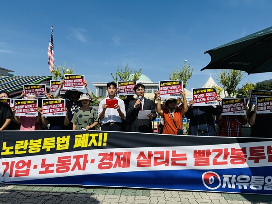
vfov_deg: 56.8
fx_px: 189
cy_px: 102
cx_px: 136
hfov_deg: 71.6
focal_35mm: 24
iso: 80
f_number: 1.78
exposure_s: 1/7353
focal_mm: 6.76
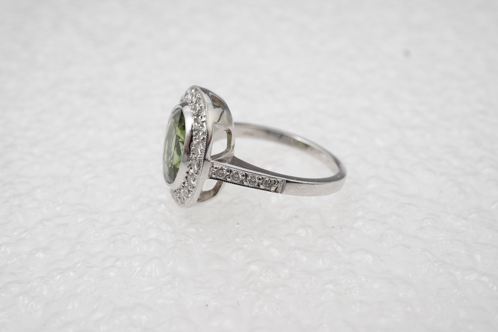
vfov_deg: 29.9
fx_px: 623
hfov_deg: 43.6
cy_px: 166
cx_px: 249
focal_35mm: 45
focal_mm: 30
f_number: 20
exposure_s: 1/125
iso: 400
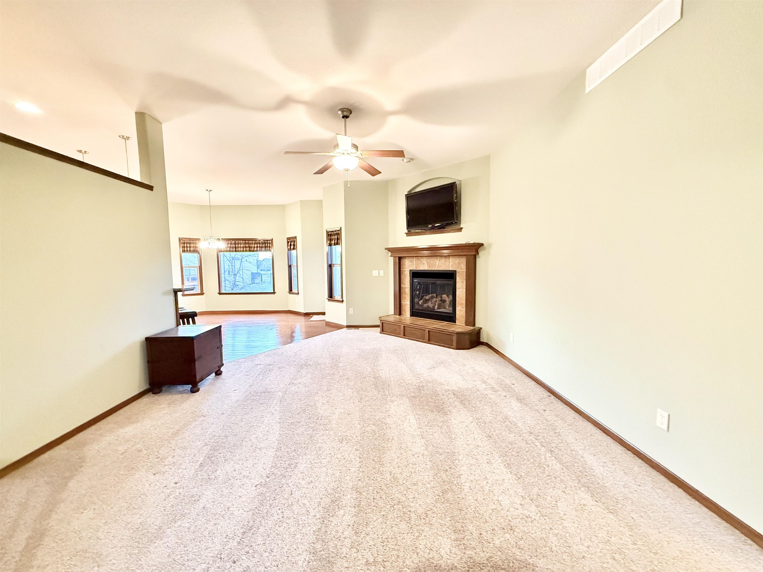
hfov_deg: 102.1
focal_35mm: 14
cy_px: 286
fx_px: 309
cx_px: 382
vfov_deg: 85.7
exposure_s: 1/60
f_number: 2.2
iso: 1000
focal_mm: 2.22
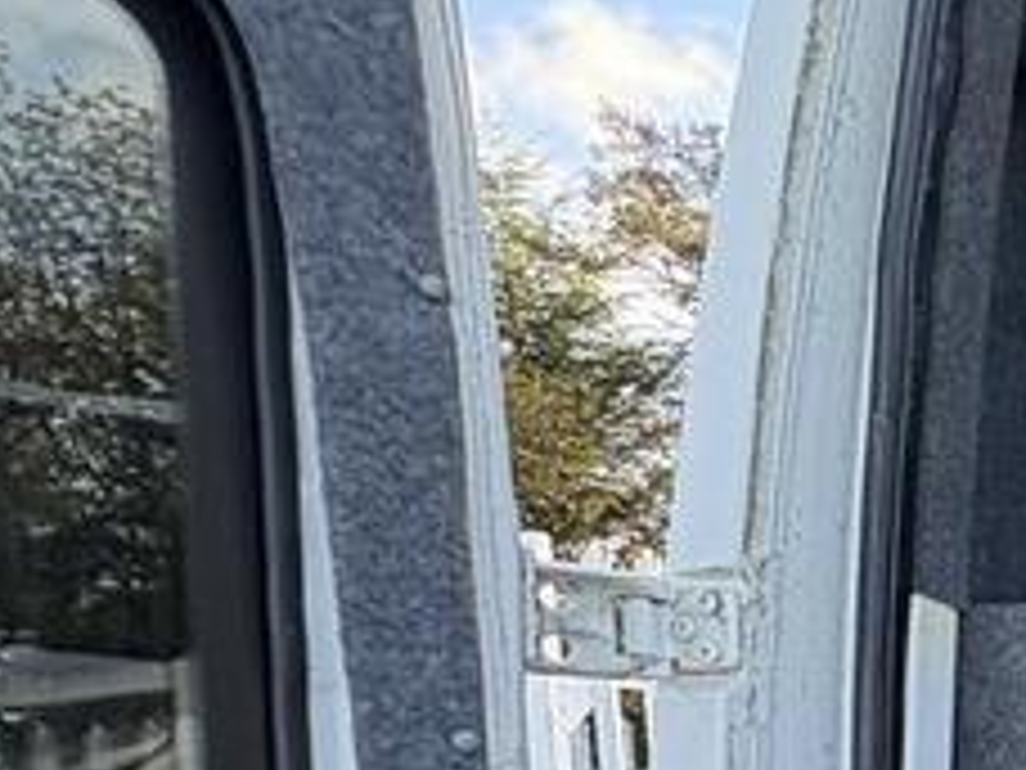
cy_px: 923
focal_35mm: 55
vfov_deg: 24.1
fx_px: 1630
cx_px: 1989
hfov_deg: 20.1
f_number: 2.2
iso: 100
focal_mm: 2.22
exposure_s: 1/99
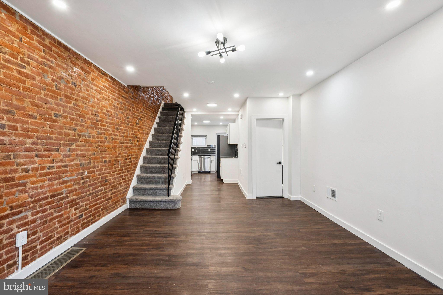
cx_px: 222
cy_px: 148
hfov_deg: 100.4
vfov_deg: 77.3
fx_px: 185
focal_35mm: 15
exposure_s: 1/9
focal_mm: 10
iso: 250
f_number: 8
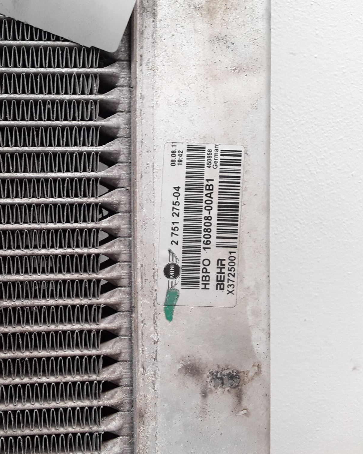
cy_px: 225
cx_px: 65
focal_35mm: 37
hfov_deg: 38.4
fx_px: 497
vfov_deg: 49.1
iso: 50
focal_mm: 2.91
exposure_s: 1/50
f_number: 1.9
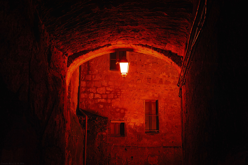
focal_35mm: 40
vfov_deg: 33.4
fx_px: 275
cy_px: 82
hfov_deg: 48.5
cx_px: 124
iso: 6400
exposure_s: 1/80
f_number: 7.1
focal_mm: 40
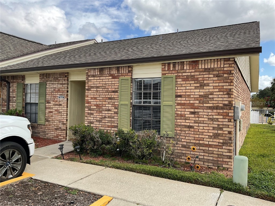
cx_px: 138
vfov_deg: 48.2
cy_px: 103
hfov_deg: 61.7
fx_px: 230
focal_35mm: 29
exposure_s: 1/1250
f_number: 1.8
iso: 16
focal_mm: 3
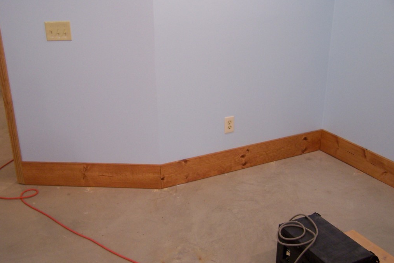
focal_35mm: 40
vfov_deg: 33.4
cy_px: 148
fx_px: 438
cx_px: 196
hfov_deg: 48.5
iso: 140
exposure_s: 1/20
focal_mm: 6.3
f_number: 2.8
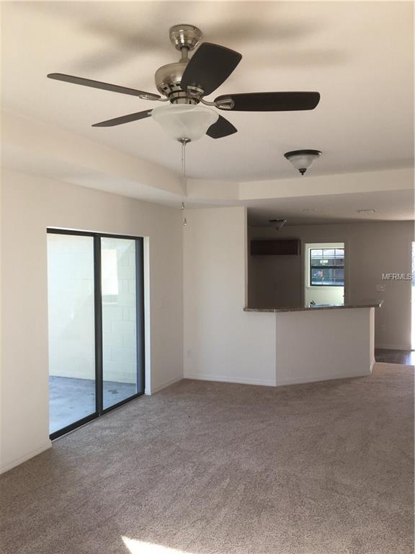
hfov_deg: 48.2
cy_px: 277
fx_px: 464
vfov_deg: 61.7
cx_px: 208
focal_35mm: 29
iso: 32
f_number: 2.2
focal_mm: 4.15
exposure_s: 1/60
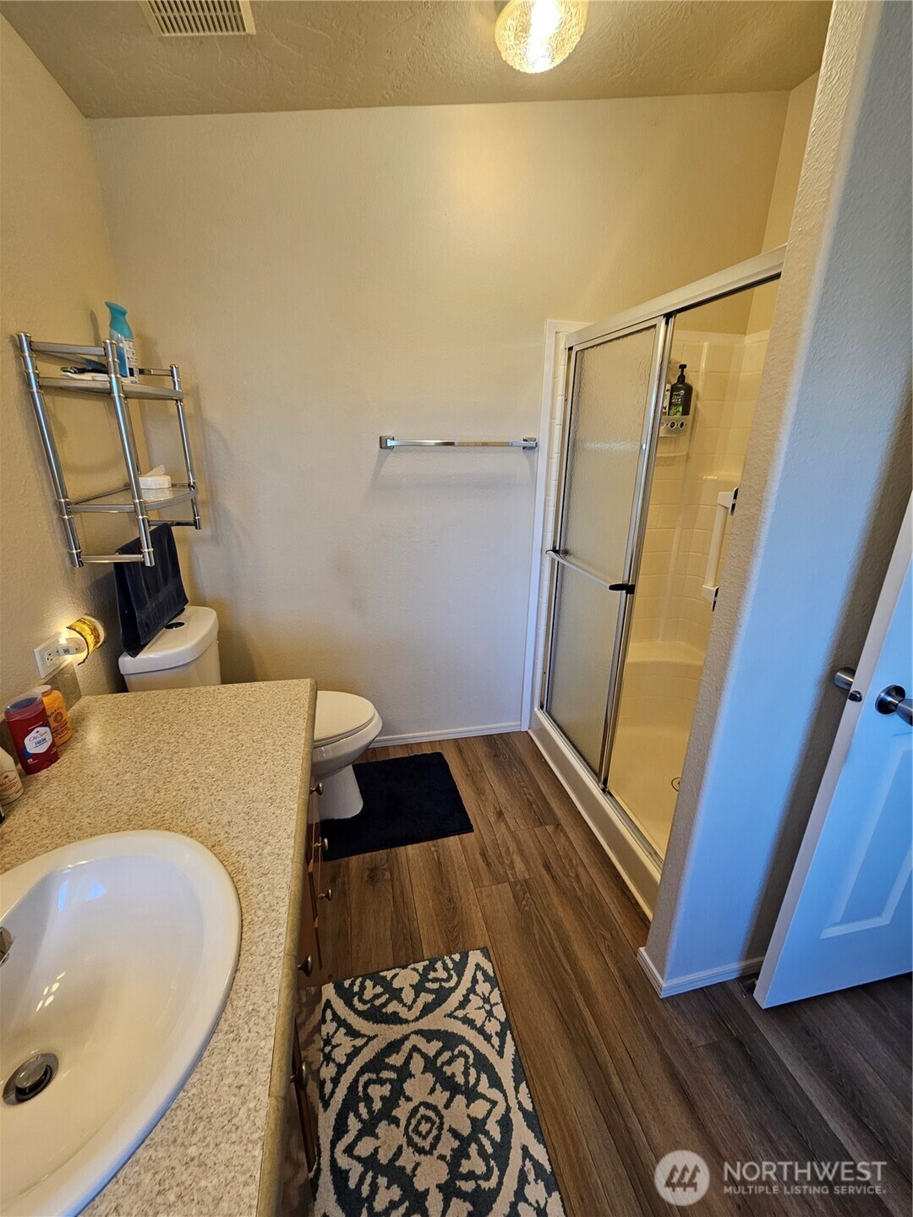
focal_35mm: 13
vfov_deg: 106.2
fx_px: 457
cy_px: 608
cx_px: 456
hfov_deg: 89.9
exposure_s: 1/60
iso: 100
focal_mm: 2.2
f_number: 2.2
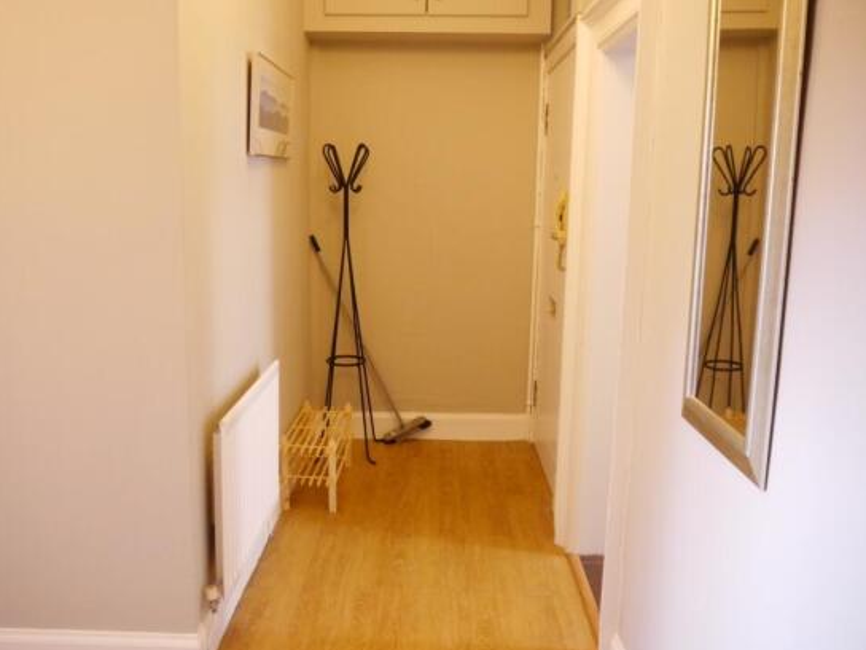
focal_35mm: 30
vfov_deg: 46.8
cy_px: 321
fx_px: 751
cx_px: 407
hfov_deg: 59.9
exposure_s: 1/20
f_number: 3.5
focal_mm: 14
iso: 1600
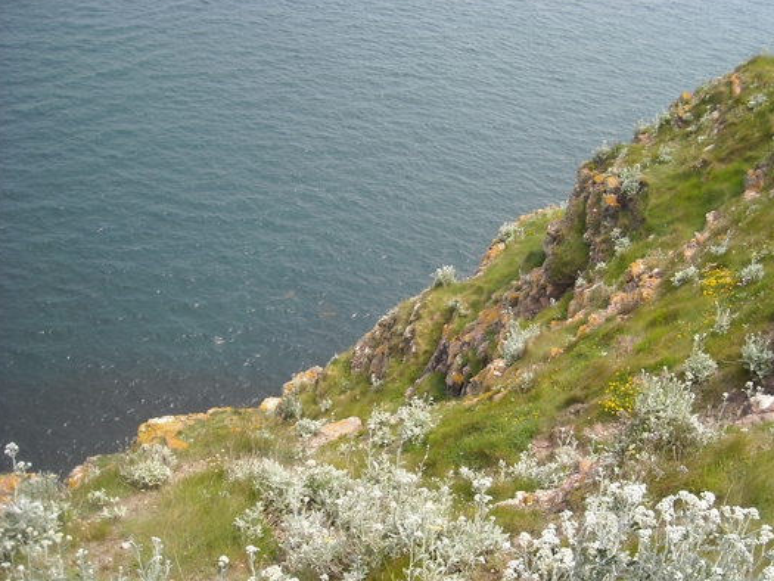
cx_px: 438
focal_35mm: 40
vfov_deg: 35.9
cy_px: 323
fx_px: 895
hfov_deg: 46.7
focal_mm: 5.7
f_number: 5.6
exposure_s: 1/148
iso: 64
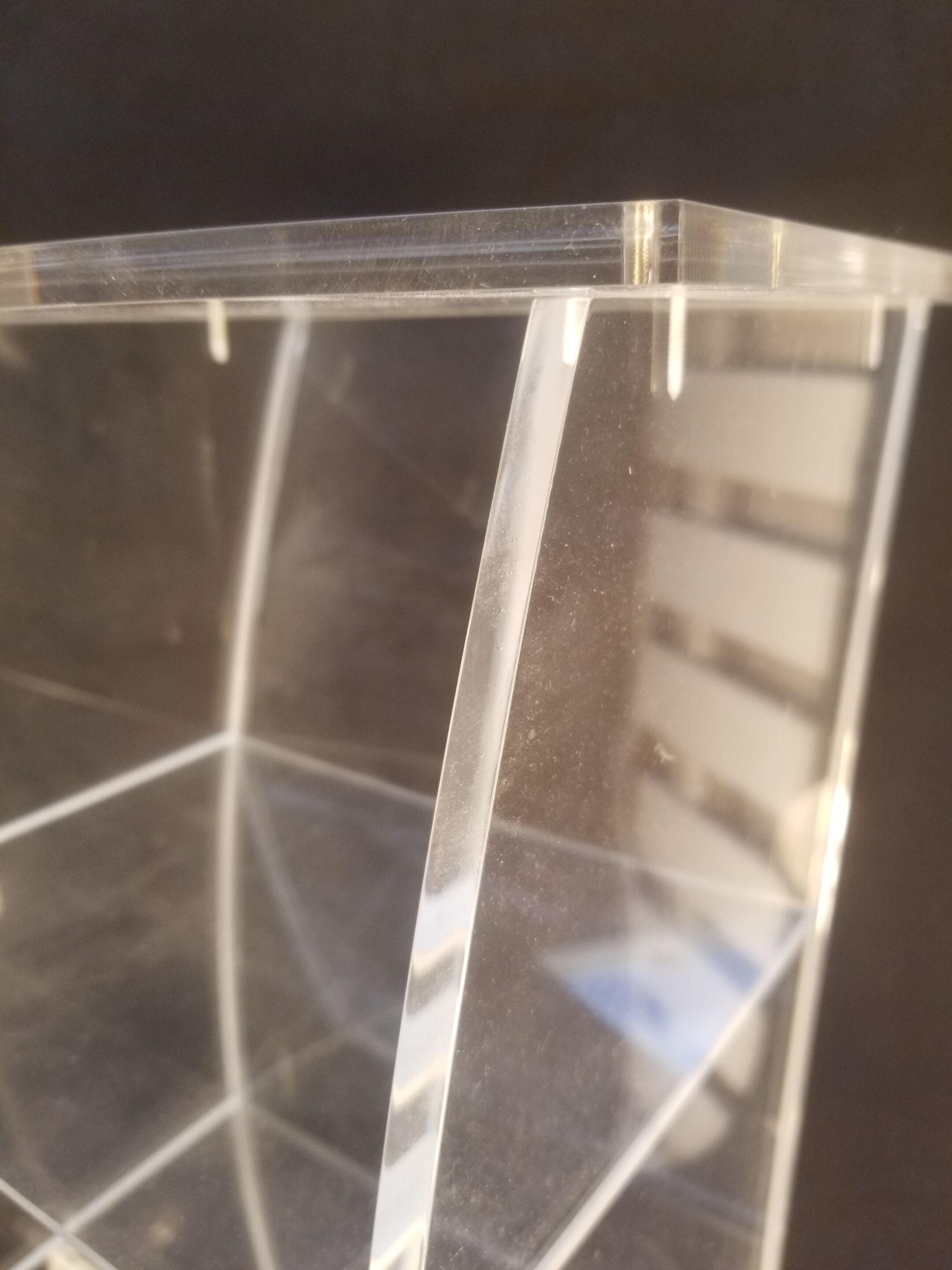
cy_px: 635
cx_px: 476
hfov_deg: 53.1
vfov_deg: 67.3
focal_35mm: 26
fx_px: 953
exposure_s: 1/50
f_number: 1.7
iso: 160
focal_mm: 4.25
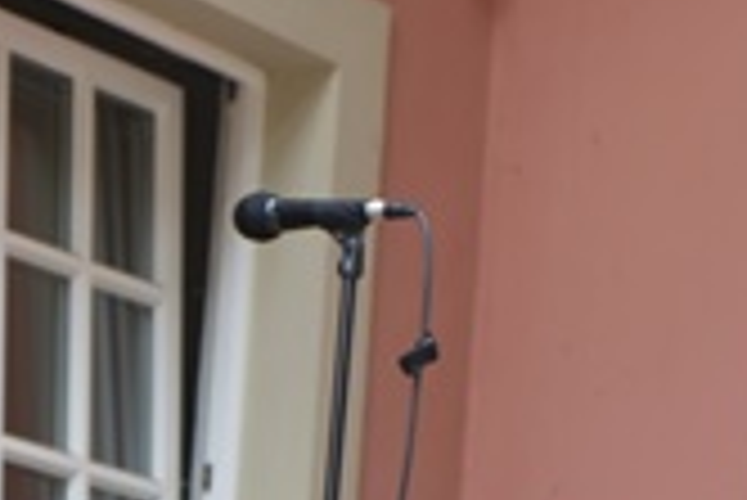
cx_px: 162
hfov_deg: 10.3
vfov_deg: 6.9
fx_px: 4154
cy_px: 421
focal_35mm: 200
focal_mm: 55
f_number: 4
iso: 200
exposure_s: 1/56
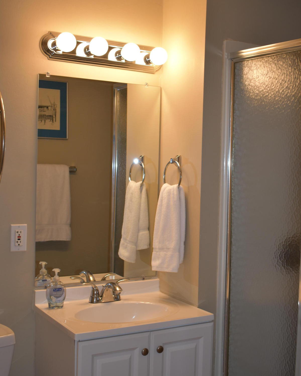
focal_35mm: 49
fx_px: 546
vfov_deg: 38.0
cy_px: 190
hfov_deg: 30.8
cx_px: 159
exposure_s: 1/30
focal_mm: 26
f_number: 4
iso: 220
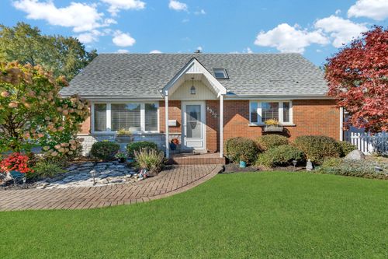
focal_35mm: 17
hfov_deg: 93.3
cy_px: 130
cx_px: 194
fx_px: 183
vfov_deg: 70.4
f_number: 9
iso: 1000
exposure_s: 1/4000
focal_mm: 17
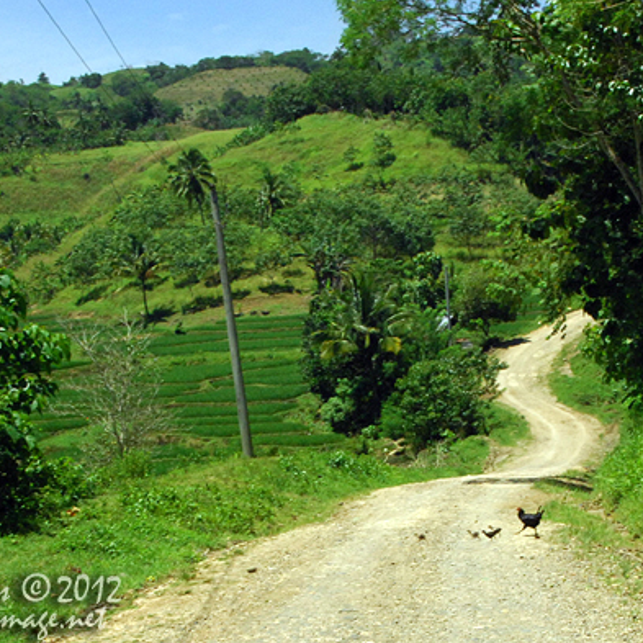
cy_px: 320
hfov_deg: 34.9
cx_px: 311
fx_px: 1022
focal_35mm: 49
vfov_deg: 34.9
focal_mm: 25
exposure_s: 1/500
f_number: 12
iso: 400
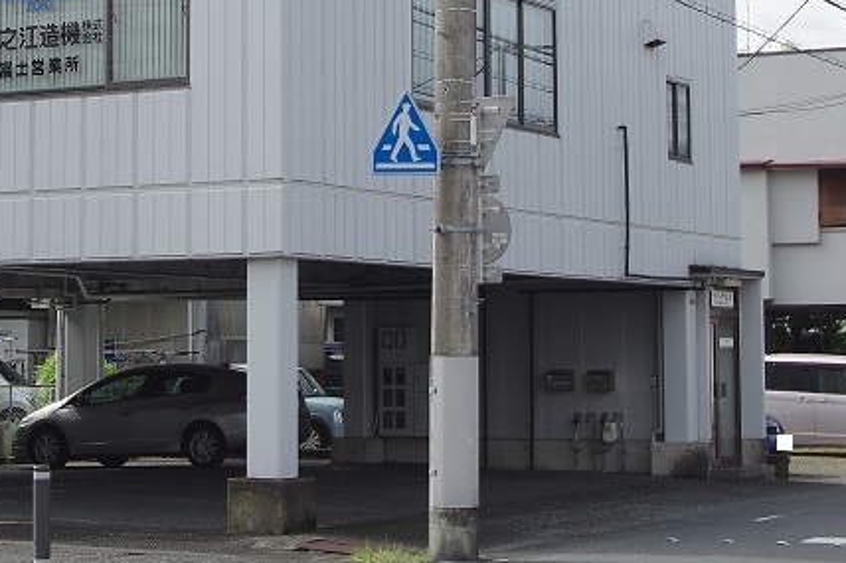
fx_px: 2279
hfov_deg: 21.0
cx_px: 318
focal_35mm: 97
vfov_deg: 14.0
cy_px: 107
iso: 200
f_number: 9
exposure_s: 1/320
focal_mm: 24
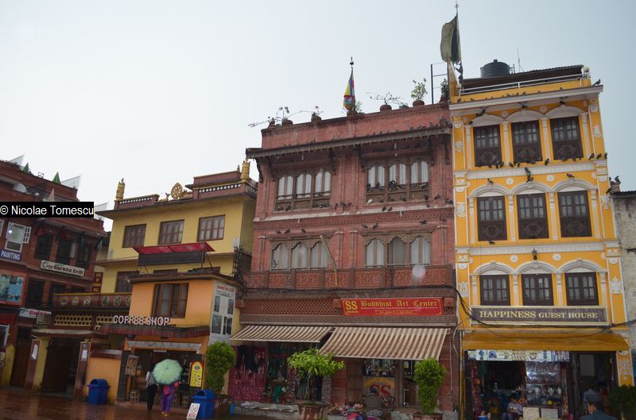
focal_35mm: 30
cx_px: 318
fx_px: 529
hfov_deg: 62.1
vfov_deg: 43.4
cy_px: 210
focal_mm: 20
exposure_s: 1/125
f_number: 3.8
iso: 400
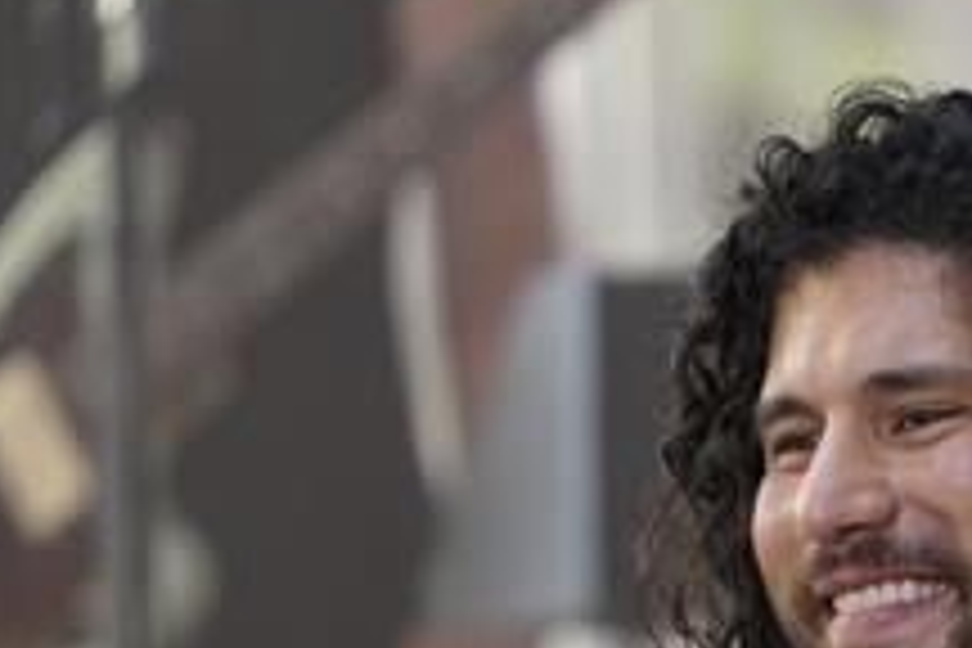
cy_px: 911
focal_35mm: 1313
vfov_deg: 1.0
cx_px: 1431
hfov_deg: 1.6
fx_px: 35448
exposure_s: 1/1000
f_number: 6.3
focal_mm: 437
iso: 4000
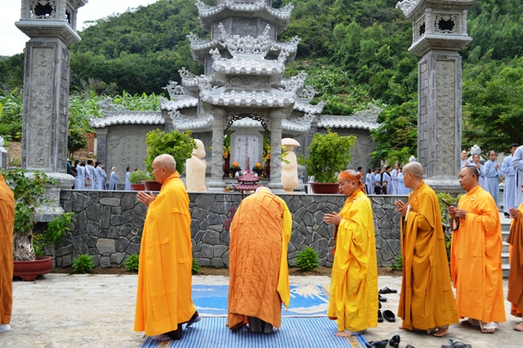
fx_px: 479
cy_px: 174
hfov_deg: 57.2
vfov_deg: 39.9
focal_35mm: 33
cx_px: 262
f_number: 5.6
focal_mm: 22
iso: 110
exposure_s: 1/125
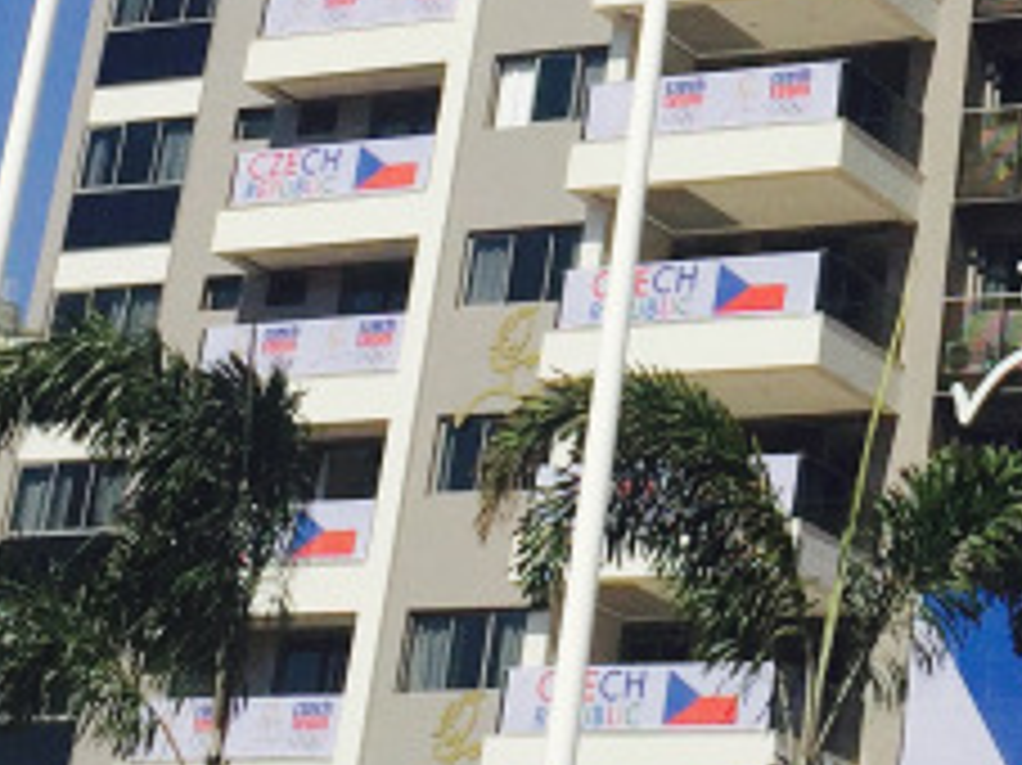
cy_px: -216
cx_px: 1031
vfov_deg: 11.3
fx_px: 3777
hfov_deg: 15.1
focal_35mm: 128
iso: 32
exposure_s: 1/4950
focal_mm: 4.15
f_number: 2.2
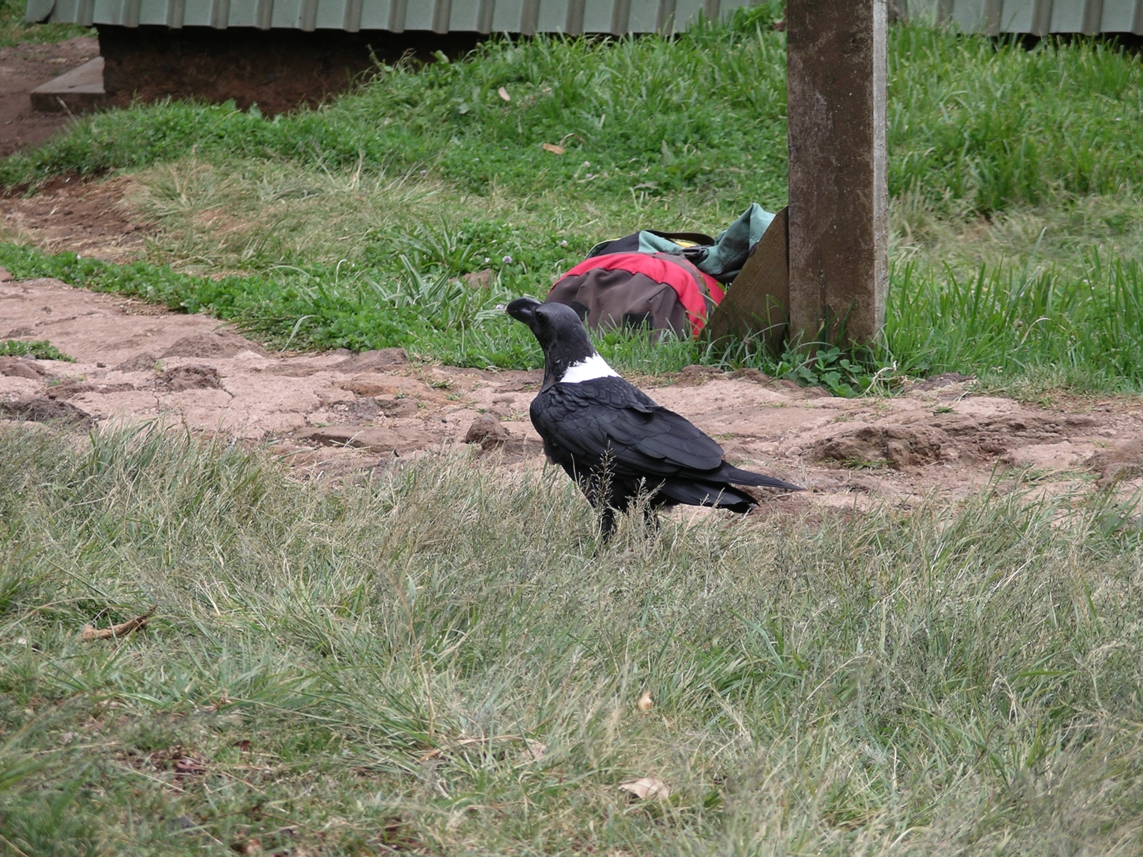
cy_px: 428
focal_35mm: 187
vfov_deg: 7.9
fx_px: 6175
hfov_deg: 10.6
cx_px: 572
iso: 64
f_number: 4.6
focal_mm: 39
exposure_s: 1/200
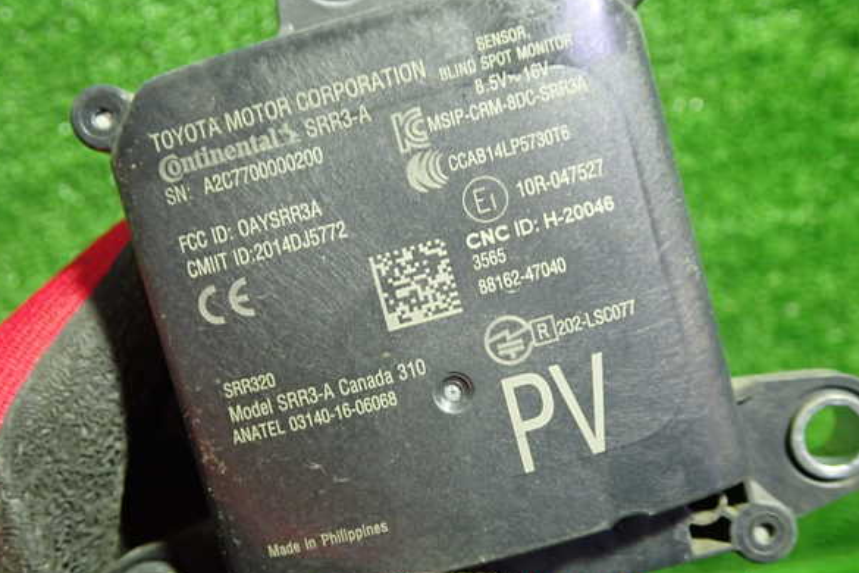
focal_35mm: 32
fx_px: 763
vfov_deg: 41.1
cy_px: 278
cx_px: 420
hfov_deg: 58.7
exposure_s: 1/30
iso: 500
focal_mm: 5.4
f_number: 2.3
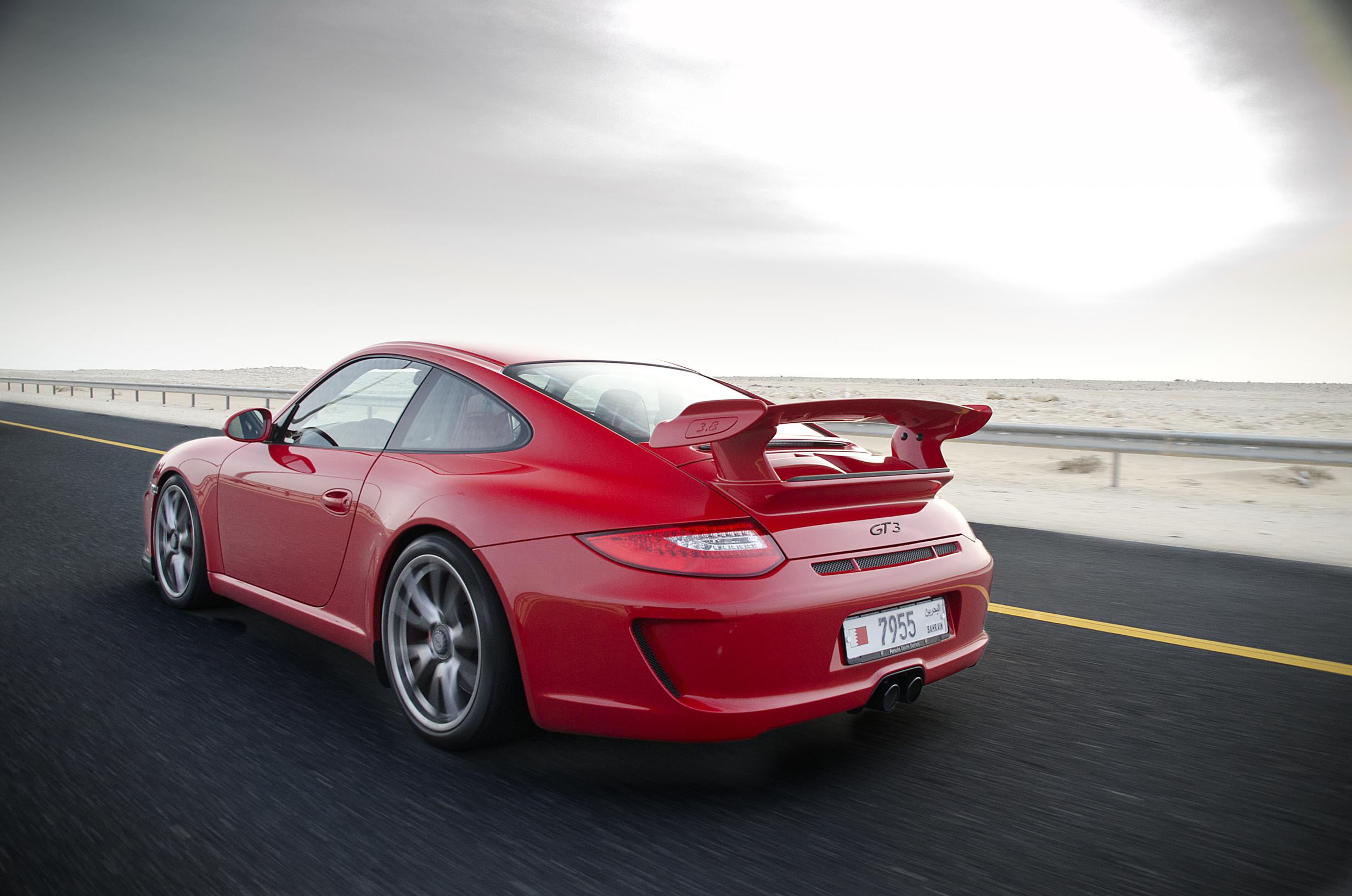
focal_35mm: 27
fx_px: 1012
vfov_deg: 47.7
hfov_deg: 67.5
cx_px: 676
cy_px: 448
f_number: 4
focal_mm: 18
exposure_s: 1/250
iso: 640
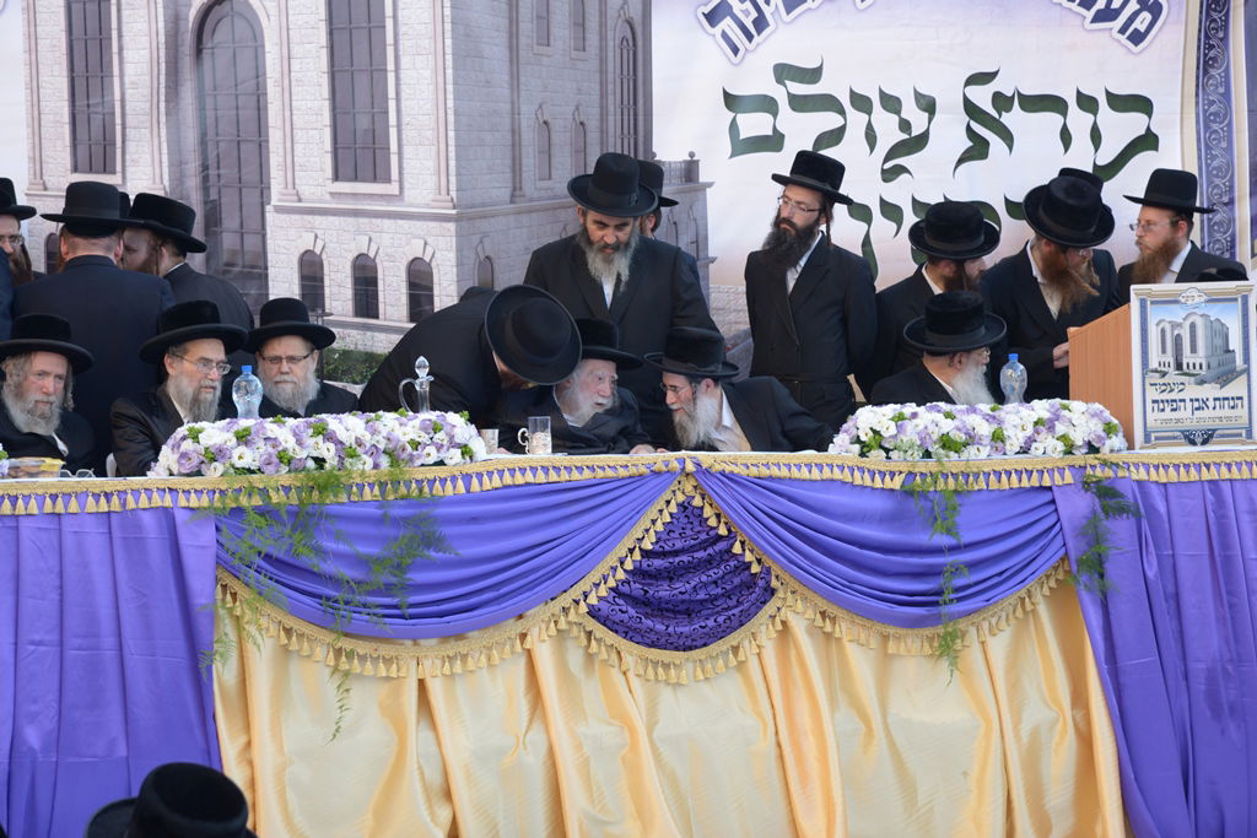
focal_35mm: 120
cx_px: 628
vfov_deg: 11.4
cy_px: 419
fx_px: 4190
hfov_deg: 17.1
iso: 500
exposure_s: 1/160
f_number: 8
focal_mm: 120
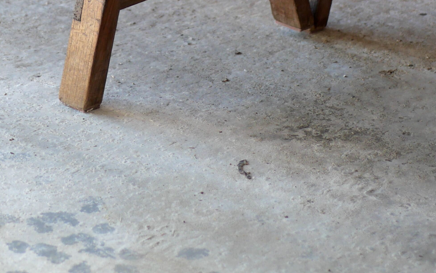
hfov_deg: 14.8
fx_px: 1675
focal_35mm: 141
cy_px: -156
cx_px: 96
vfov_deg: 9.0
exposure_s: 1/160
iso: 200
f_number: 2
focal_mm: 25
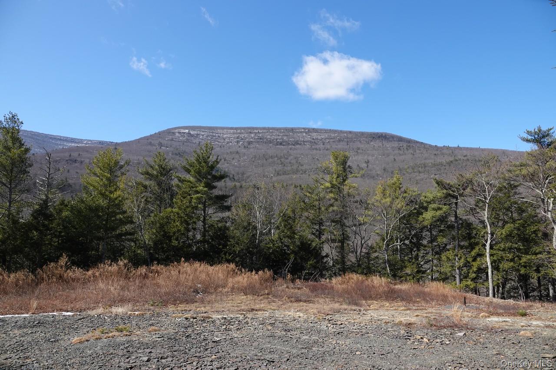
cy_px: 185
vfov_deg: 53.1
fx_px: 371
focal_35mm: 24
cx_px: 278
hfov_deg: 73.8
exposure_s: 1/500
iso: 100
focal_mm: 8.8
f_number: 4
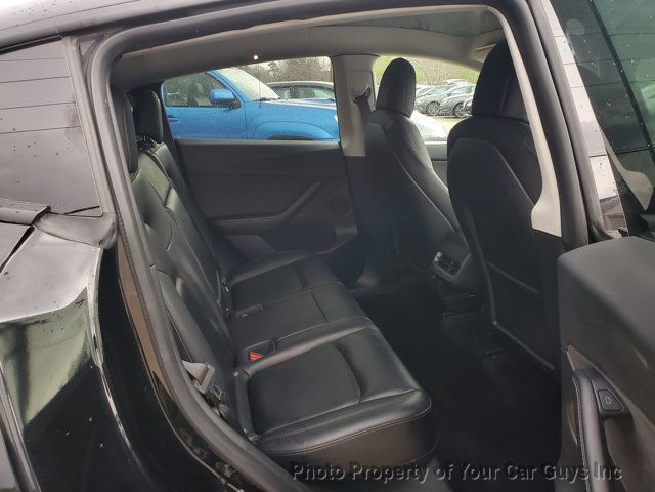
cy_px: 246
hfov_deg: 67.3
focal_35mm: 26
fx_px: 492
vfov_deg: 53.1
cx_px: 328
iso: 200
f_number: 2.4
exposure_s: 1/100
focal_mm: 4.3
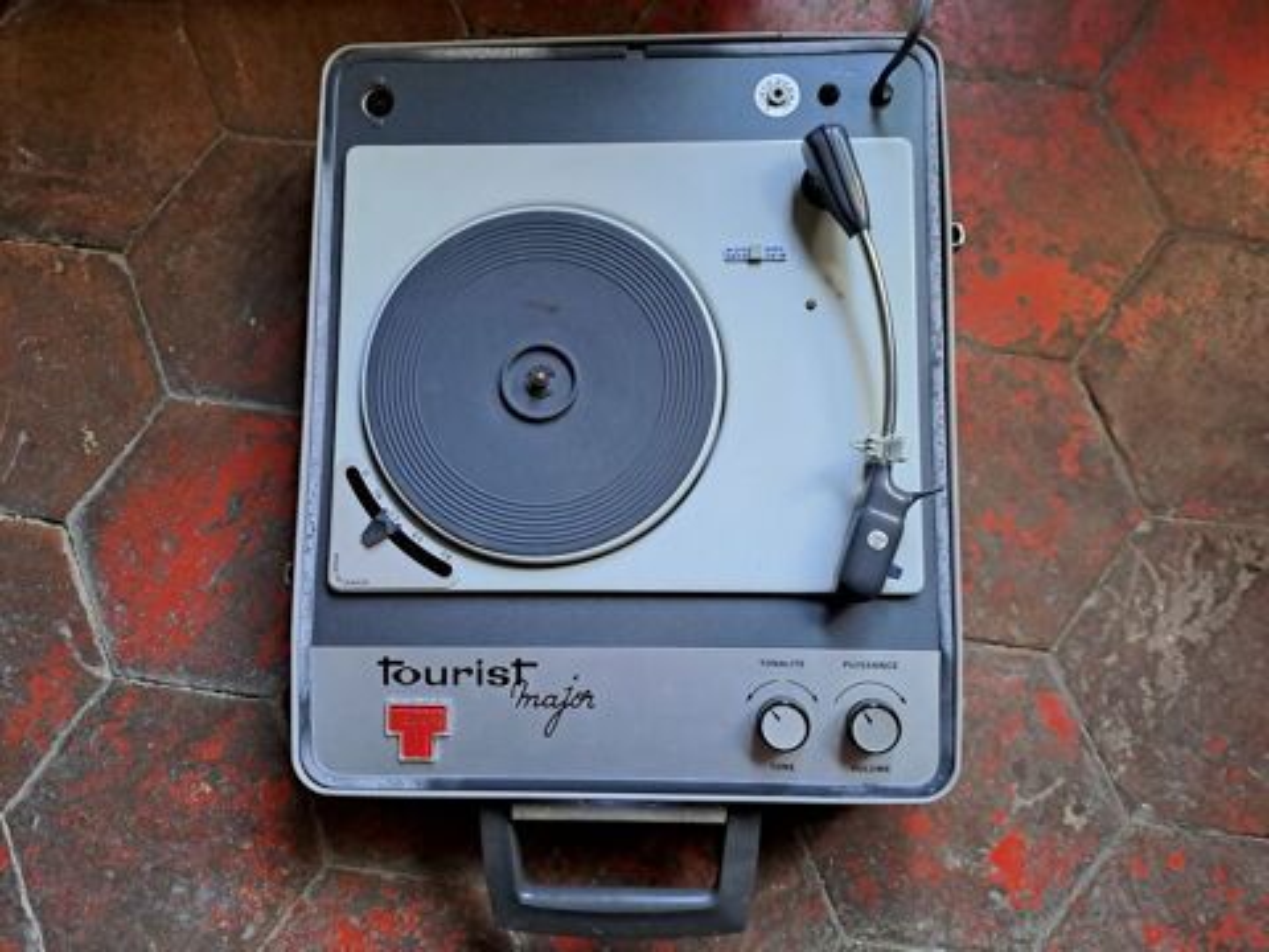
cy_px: 476
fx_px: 916
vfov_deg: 54.9
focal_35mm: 25
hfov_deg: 69.4
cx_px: 634
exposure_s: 1/30
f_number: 1.8
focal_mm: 4.65
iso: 320
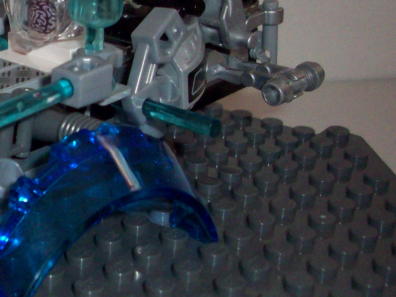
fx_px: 1064
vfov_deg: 15.8
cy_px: 69
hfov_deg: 20.2
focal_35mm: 93
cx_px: -30
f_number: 2.8
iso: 160
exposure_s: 1/45
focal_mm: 6.2
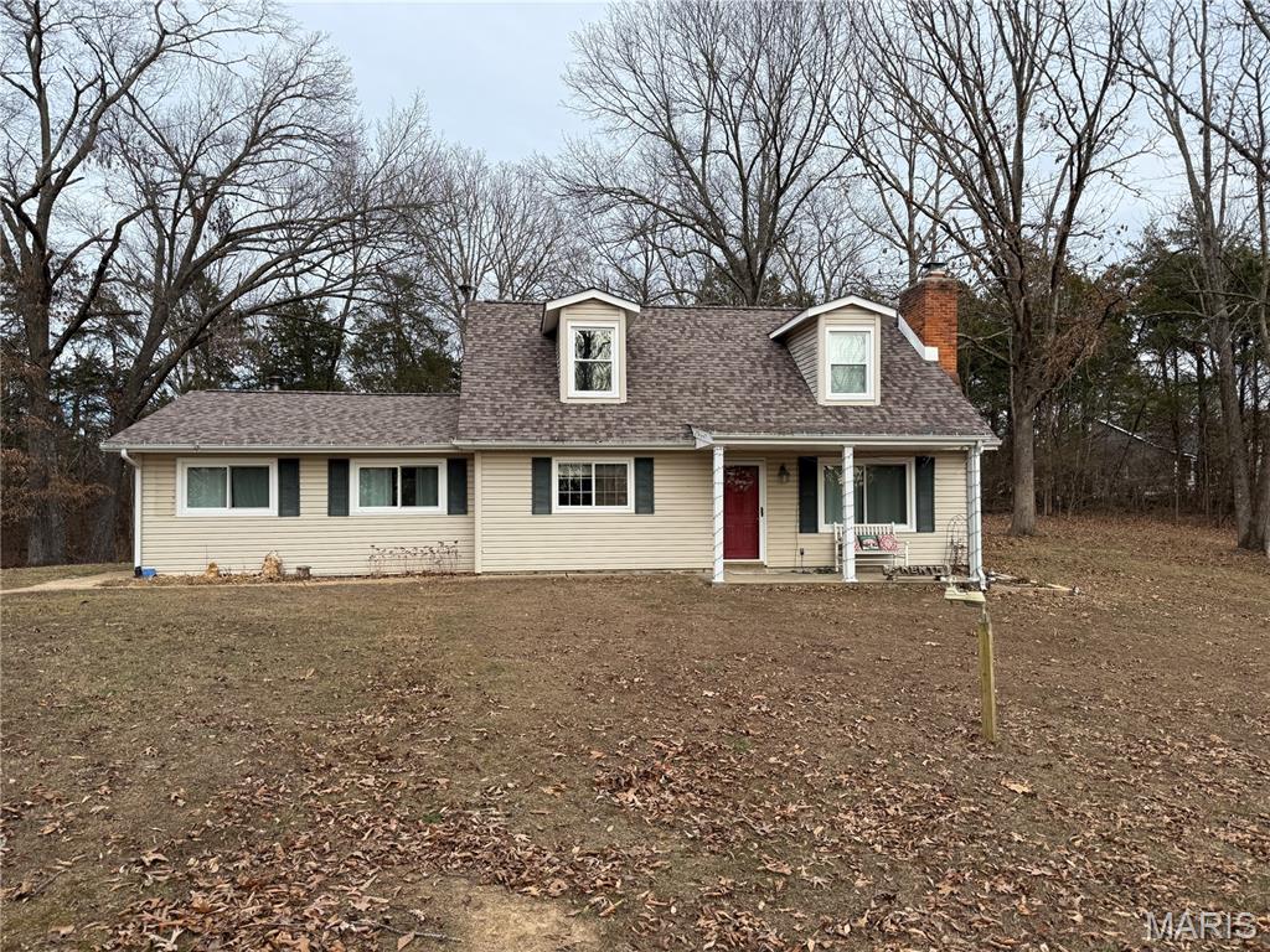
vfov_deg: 56.8
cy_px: 476
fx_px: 881
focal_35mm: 24
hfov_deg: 71.6
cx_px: 635
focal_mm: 6.76
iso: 80
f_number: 1.78
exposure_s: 1/1250
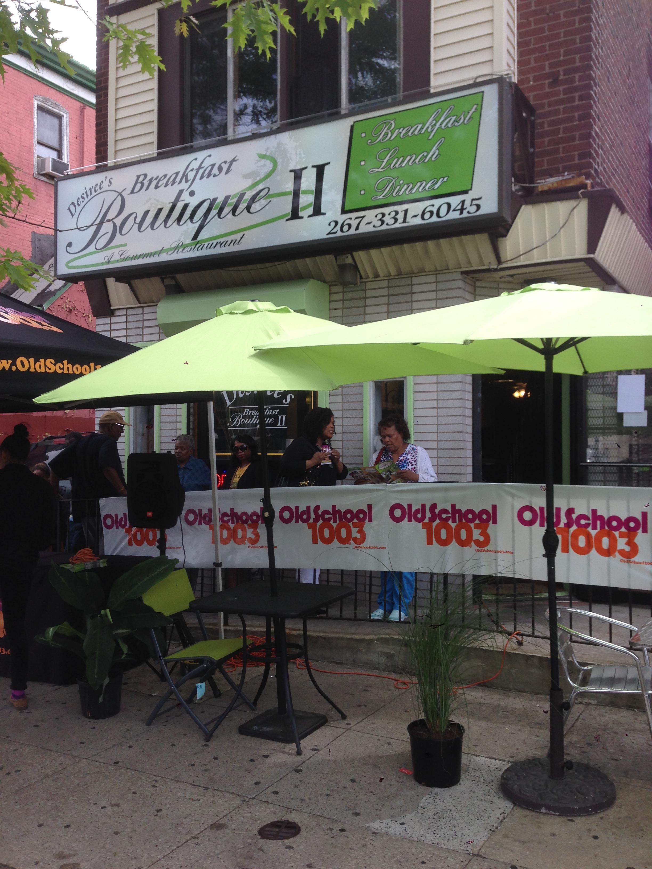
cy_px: 434
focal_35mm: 33
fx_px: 829
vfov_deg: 55.4
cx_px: 326
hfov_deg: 42.9
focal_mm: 4.12
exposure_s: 1/596
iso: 50
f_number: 2.4
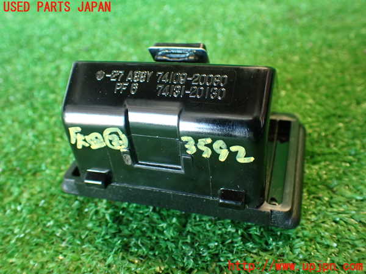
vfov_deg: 44.2
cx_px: 183
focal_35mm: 32
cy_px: 137
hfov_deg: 56.8
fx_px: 338
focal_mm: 5.79
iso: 400
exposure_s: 1/30
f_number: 2.4
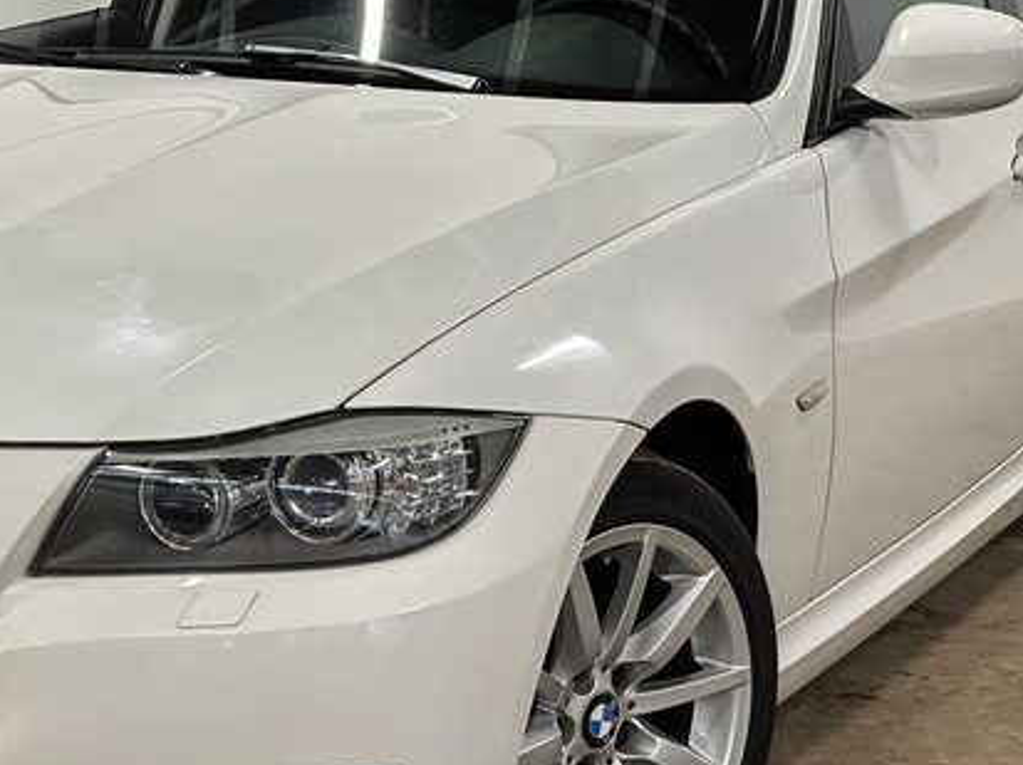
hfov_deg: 17.5
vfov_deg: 13.2
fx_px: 3307
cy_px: 517
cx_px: 344
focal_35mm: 112
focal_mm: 9
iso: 250
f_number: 2.8
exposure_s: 1/50
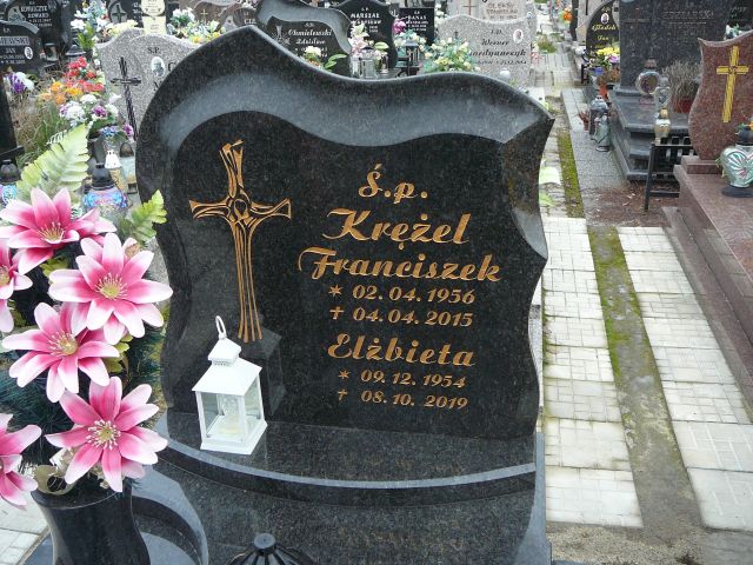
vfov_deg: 40.7
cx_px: 376
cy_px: 282
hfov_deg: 52.6
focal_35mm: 35
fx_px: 761
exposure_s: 1/60
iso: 100
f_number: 2.8
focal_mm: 5.2
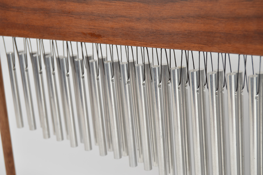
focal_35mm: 82
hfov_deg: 24.6
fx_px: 602
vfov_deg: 16.5
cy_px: 88
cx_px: 132
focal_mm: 55
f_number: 7.1
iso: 100
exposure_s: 1/80
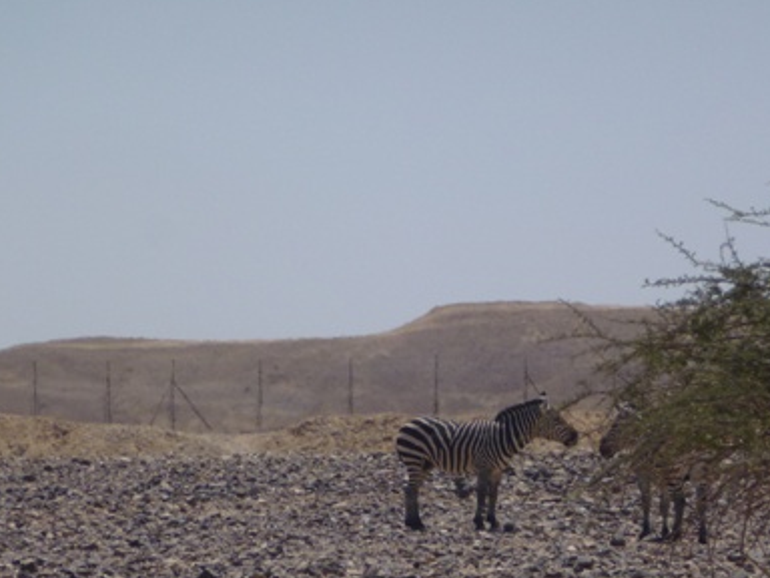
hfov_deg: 3.1
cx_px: 411
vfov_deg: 2.3
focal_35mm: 640
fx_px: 14236
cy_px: 307
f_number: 5.9
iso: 100
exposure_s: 1/1000
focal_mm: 68.8
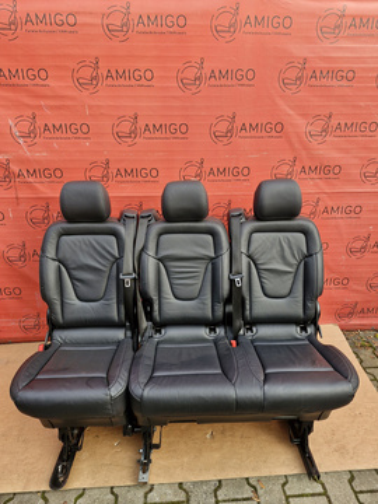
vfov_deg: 73.9
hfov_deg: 58.9
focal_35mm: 23
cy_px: 252
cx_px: 189
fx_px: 335
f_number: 1.8
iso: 50
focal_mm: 5.54
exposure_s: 1/173
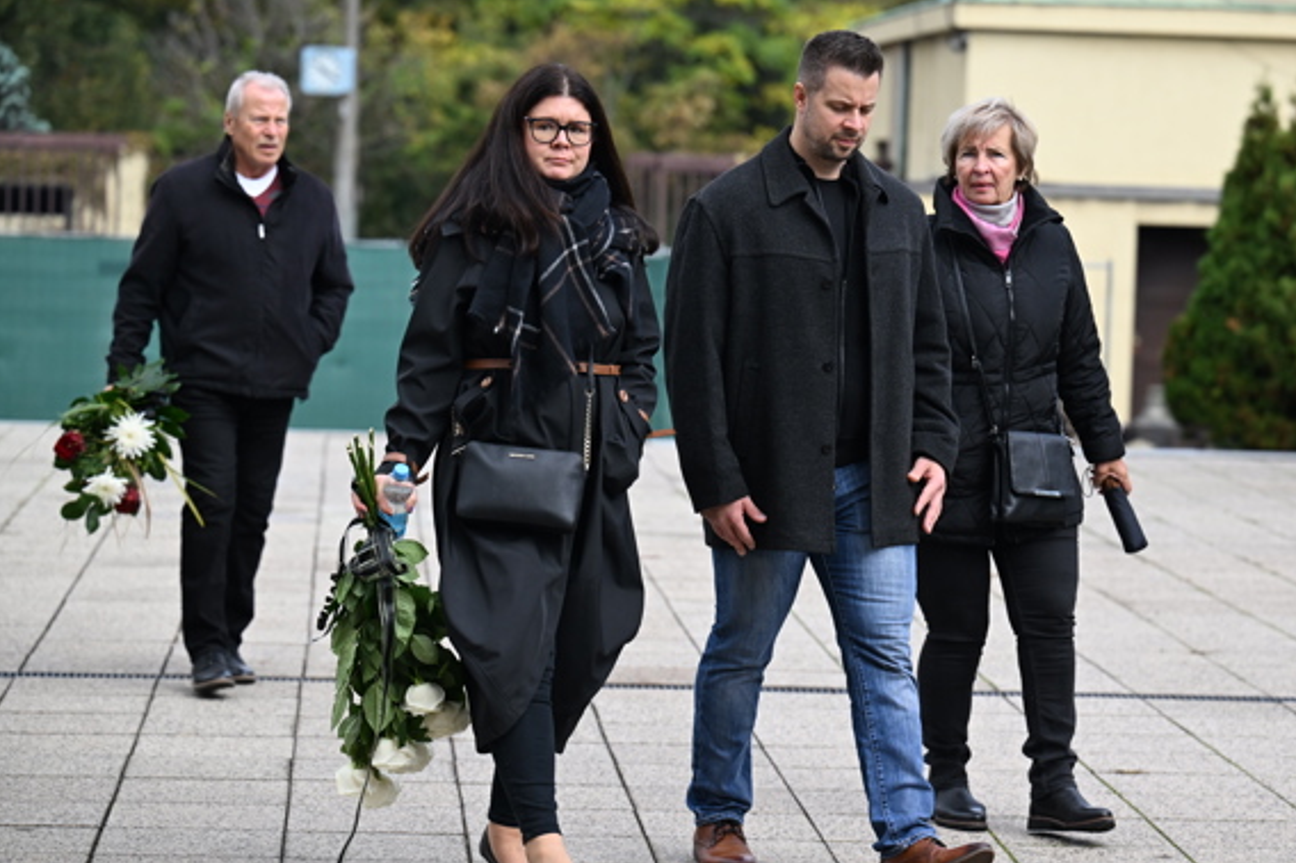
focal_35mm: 124
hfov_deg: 16.5
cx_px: 769
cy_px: 441
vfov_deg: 11.0
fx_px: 4461
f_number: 3.5
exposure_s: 1/5000
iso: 1250
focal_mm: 102
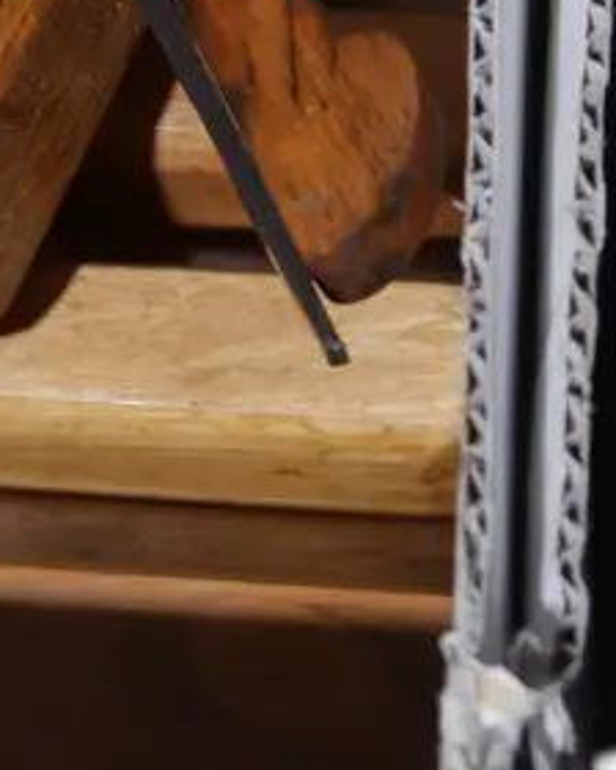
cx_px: -373
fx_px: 3418
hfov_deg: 9.9
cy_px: -195
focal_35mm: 150
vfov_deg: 12.5
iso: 800
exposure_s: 1/60
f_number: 4.6
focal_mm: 21
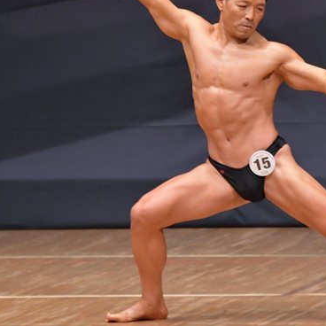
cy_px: 106
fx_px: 6574
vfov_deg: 2.8
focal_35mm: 617
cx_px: 241
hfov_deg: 2.8
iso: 6400
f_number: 5.6
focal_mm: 230
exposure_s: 1/400
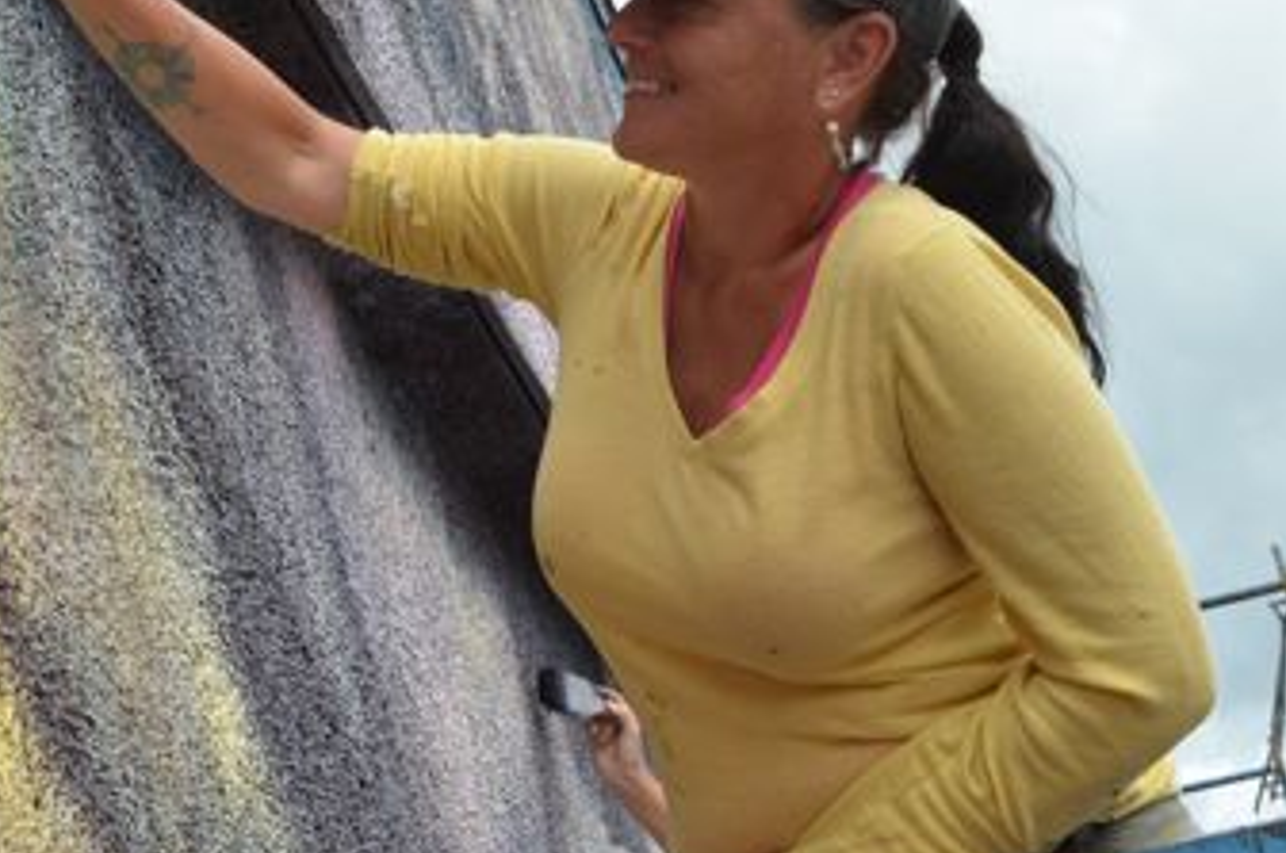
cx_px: 73
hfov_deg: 24.5
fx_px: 2854
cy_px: 119
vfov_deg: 16.8
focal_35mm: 80
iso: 500
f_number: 11
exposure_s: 1/250
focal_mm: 28
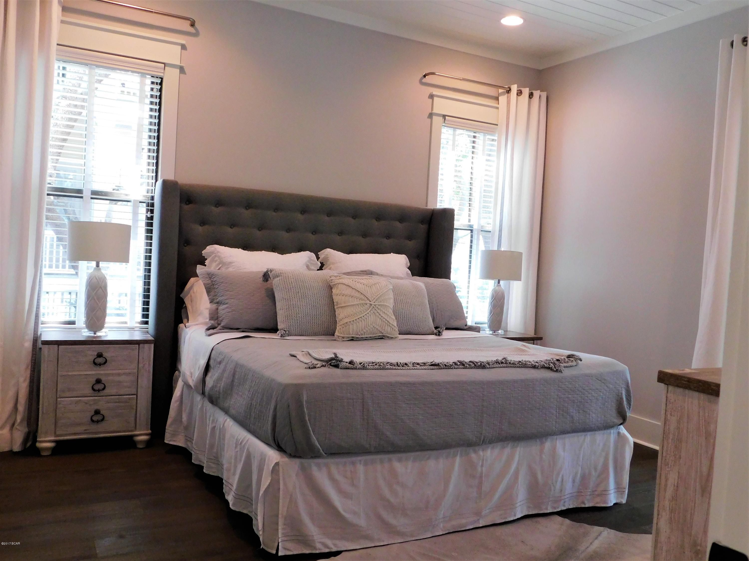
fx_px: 649
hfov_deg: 60.0
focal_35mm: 30
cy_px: 280
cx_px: 374
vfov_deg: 46.8
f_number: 3.2
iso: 320
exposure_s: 1/30
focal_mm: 5.3
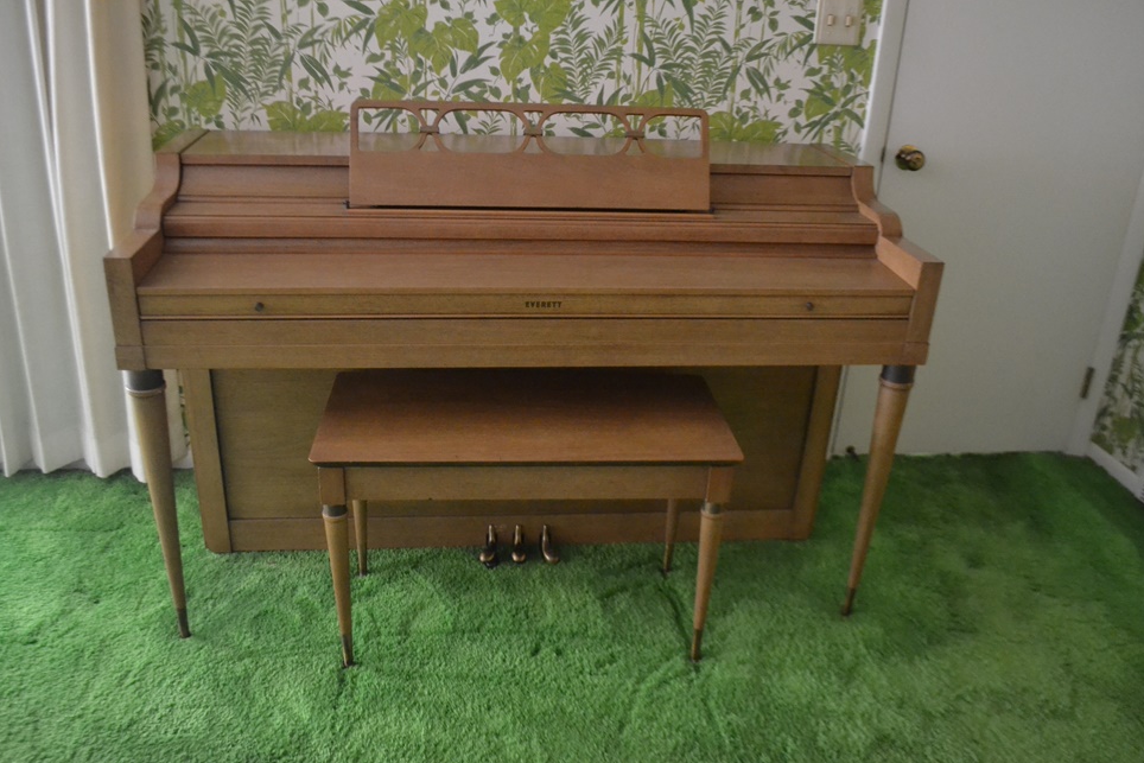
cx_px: 584
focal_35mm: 28
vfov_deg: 46.4
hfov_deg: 65.5
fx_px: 890
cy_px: 395
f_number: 3.5
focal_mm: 18
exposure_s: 1/40
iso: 3200
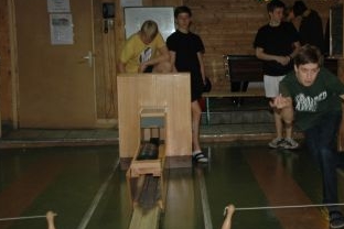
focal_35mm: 82
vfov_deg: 16.7
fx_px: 782
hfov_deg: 24.2
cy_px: 119
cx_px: 297
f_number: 4.2
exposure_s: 1/60
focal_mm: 31
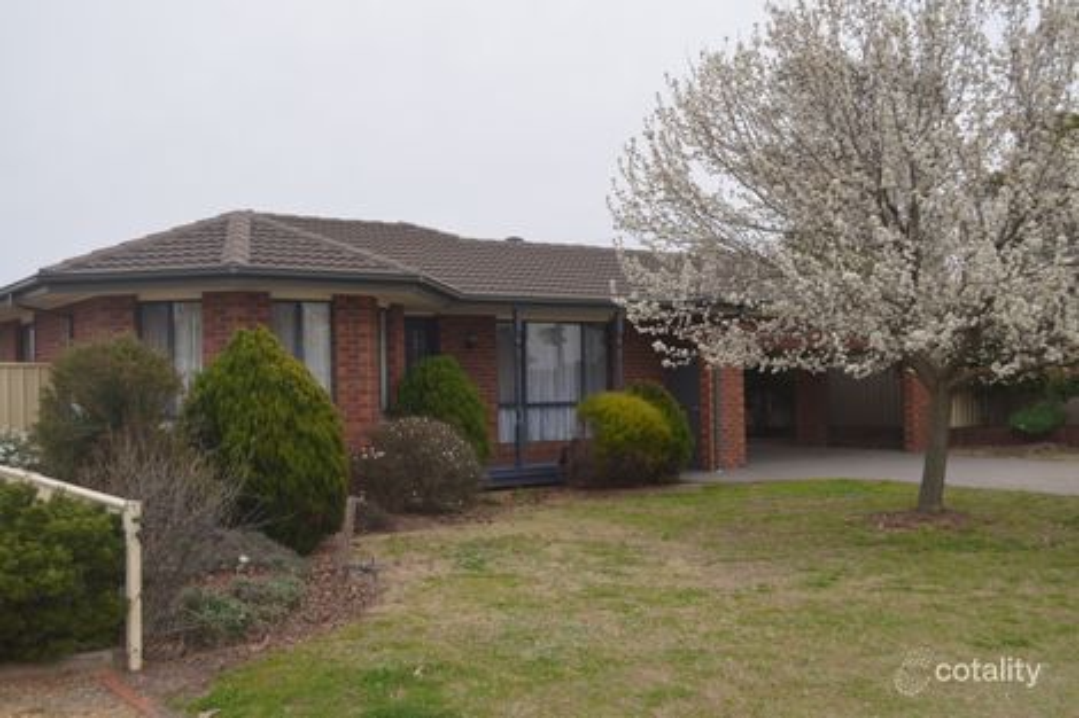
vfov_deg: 34.2
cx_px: 540
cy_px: 359
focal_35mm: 39
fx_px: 1168
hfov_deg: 49.6
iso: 100
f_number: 5.6
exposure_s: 1/200
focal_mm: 26
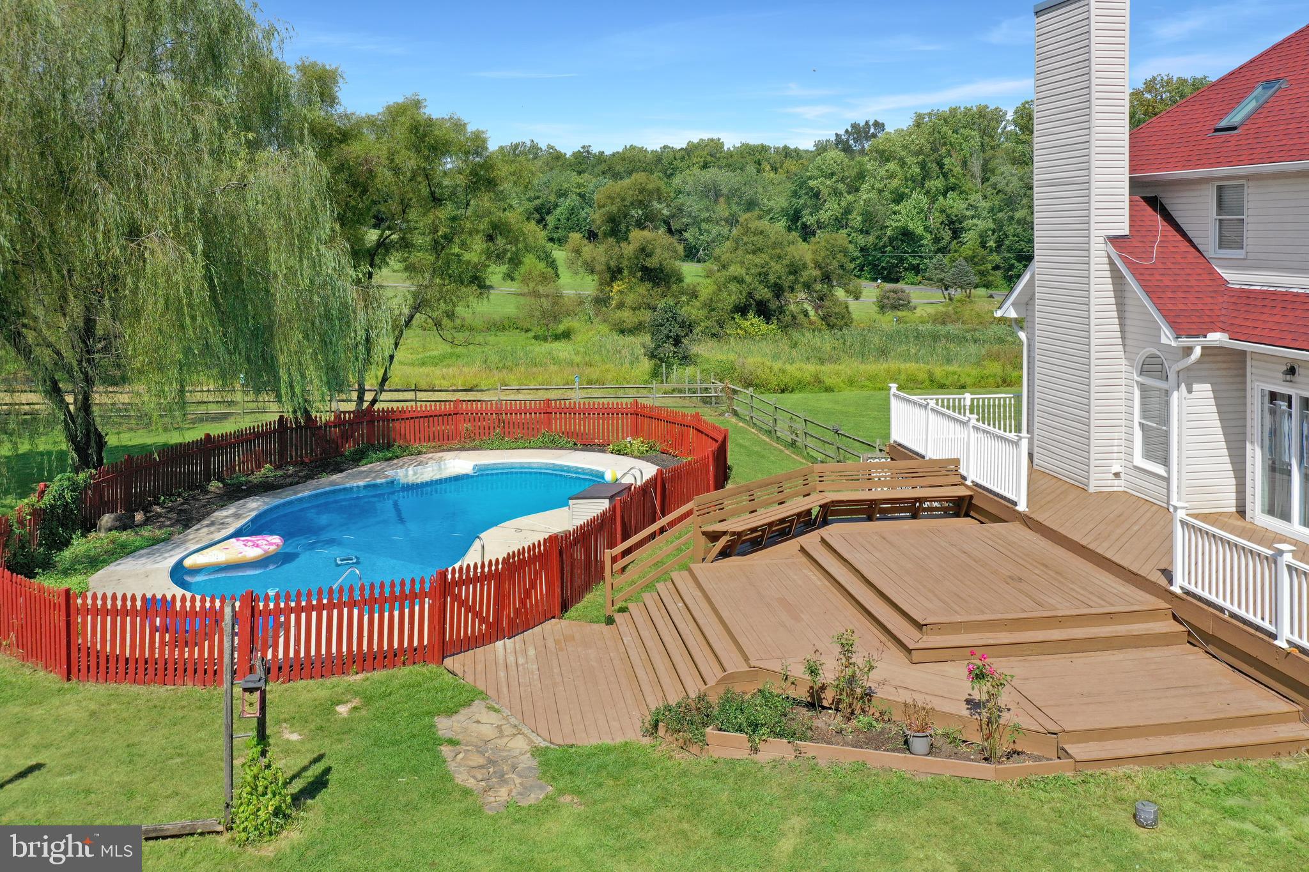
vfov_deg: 46.4
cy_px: 436
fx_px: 1018
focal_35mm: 28
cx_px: 654
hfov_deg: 65.5
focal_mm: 10.26
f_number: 5.6
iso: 100
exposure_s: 1/400
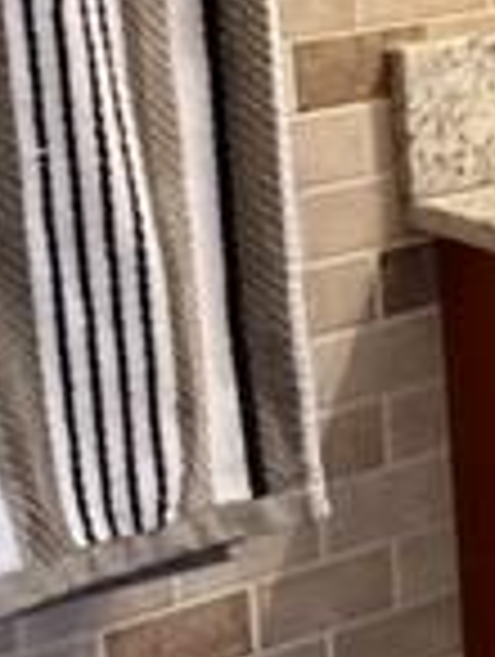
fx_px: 2414
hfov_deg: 10.7
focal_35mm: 127
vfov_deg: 15.2
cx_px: 1004
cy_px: -40
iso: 125
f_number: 1.8
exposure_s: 1/60
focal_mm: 3
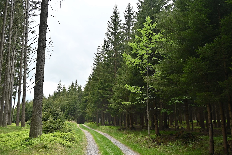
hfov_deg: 55.8
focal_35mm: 34
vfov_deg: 38.9
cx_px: 116
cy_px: 78
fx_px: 219
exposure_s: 1/250
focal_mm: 34
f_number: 4.8
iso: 280
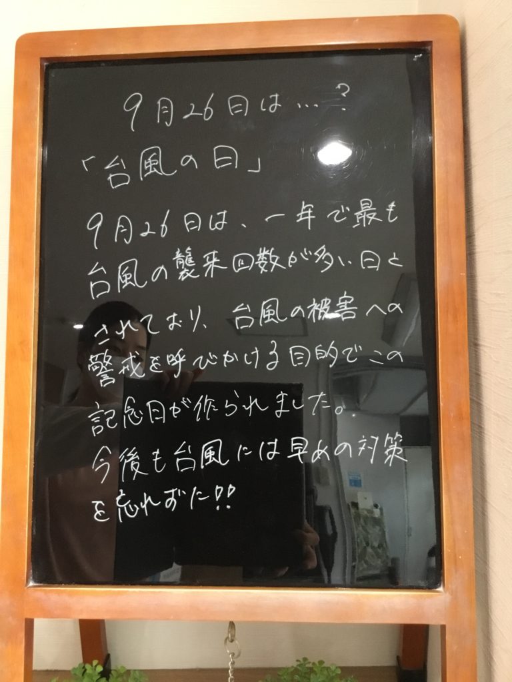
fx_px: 611
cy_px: 341
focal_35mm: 31
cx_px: 256
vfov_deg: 58.4
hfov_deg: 45.4
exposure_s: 1/15
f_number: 2.4
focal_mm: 3.3
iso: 250
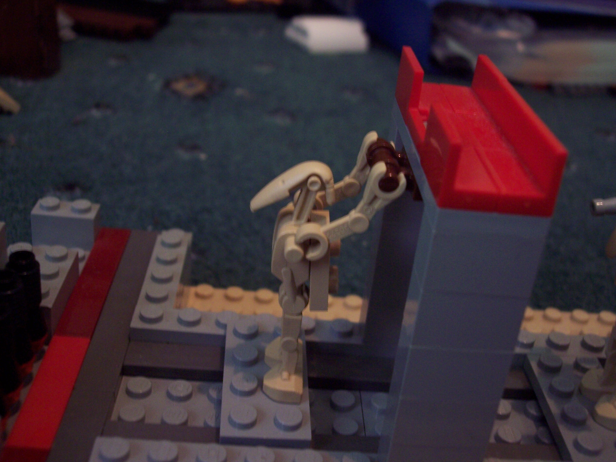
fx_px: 783
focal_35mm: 44
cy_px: 219
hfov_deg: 42.9
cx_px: 311
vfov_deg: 32.9
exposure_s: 1/8
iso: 200
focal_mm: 8
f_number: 3.4
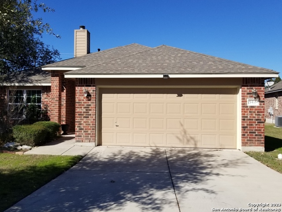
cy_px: 106
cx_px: 141
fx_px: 212
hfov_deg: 67.3
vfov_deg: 53.1
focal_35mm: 26
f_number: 1.7
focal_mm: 4.3
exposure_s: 1/3296
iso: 50
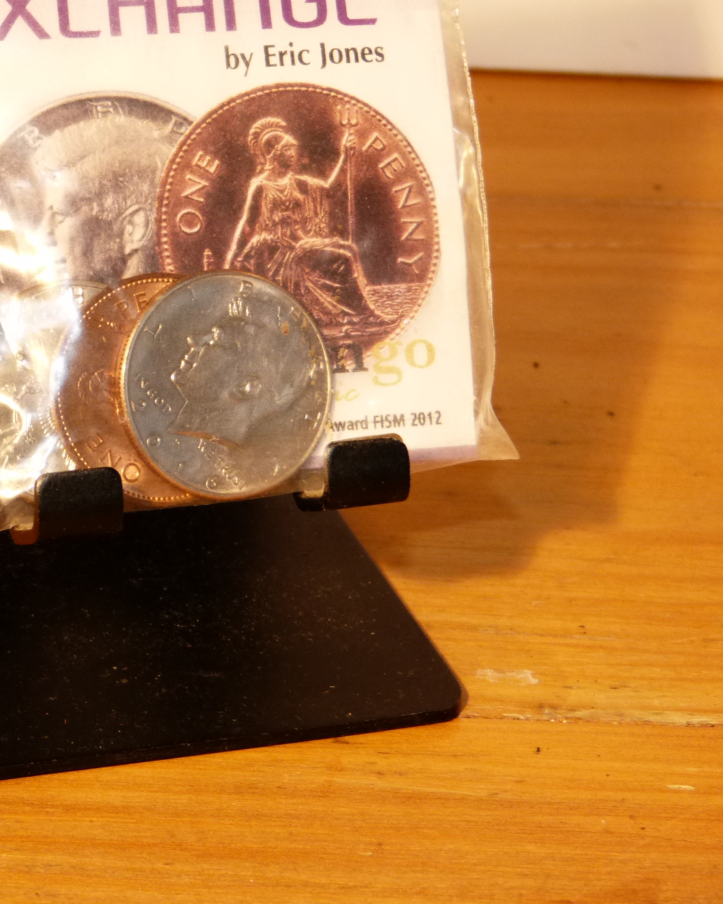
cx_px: 57
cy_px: 388
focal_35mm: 122
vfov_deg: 15.8
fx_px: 3263
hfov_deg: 12.5
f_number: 3.4
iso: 200
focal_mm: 14.5
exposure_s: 1/60
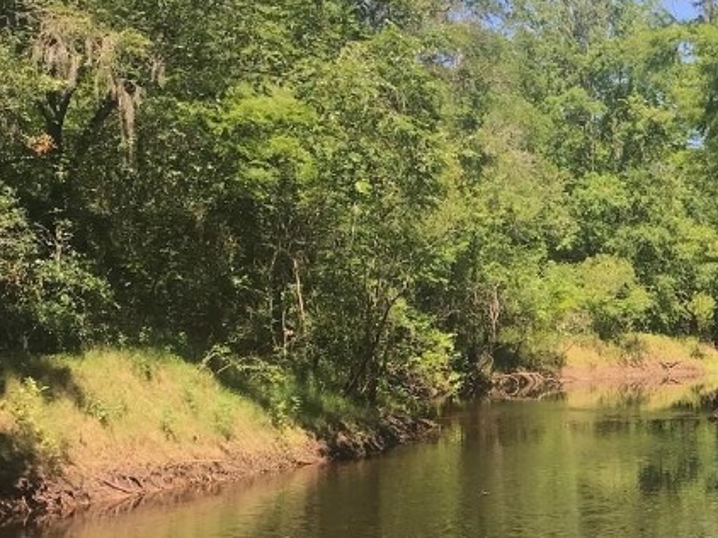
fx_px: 1410
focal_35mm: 68
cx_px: 764
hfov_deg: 26.6
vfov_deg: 21.4
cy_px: 404
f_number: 1.8
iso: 20
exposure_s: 1/1088
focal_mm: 3.99
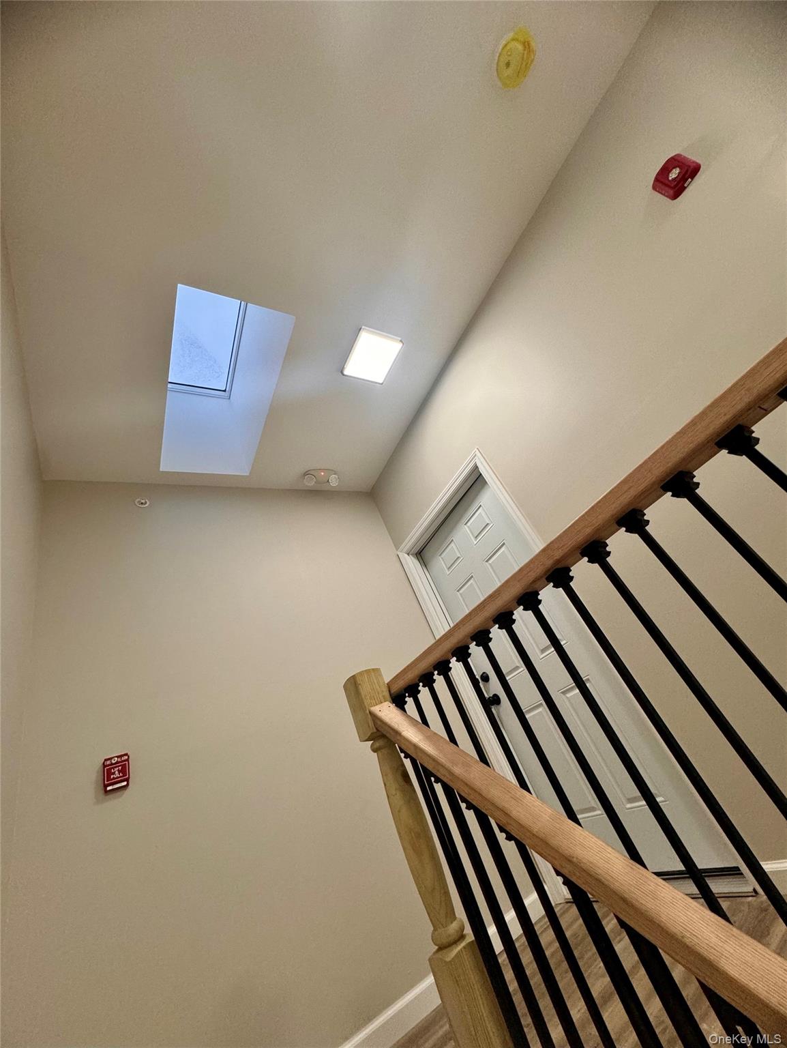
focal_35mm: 14
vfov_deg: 102.0
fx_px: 424
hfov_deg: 85.7
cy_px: 524
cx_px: 394
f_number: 2.2
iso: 160
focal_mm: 2.22
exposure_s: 1/120
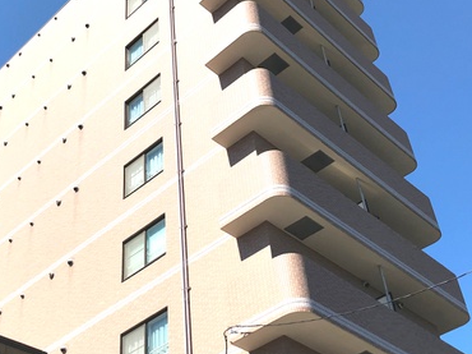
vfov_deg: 27.5
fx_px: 722
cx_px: 216
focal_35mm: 53
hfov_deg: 36.2
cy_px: 187
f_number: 1.8
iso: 20
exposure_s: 1/2994
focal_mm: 3.99
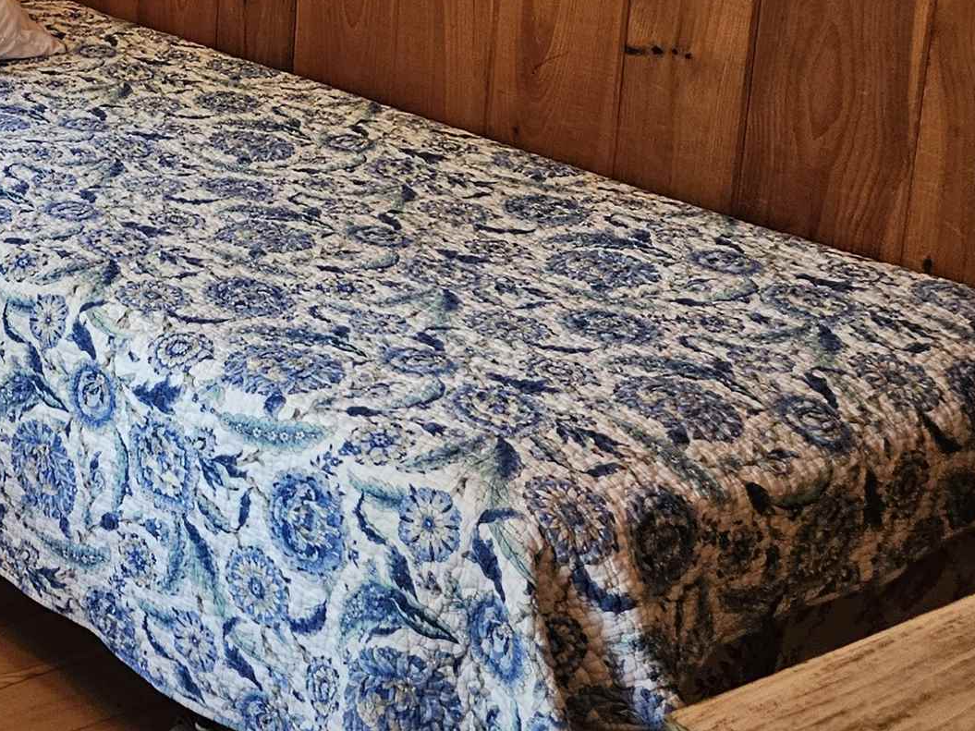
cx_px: -348
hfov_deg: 24.6
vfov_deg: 21.4
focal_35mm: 67
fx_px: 1887
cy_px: 67
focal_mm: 5.4
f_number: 1.8
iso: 400
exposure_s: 1/120
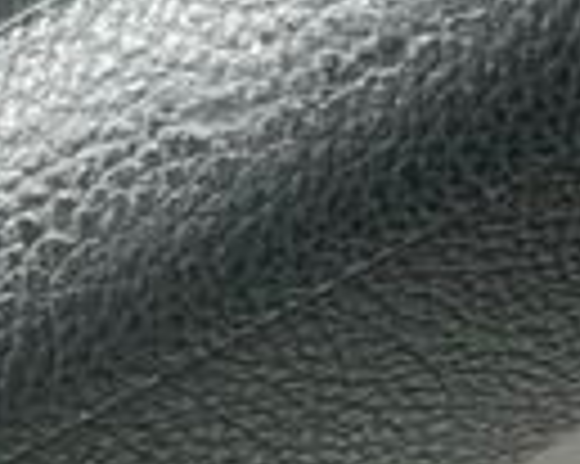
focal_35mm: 201
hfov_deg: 8.4
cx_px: -998
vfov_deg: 7.7
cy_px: 63
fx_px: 3448
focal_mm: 5.1
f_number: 1.6
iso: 64
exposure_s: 1/121
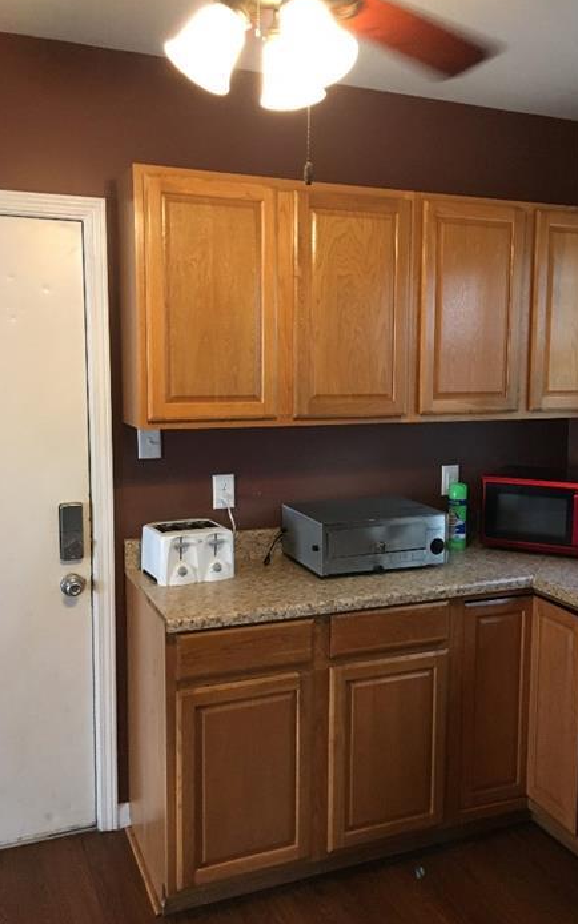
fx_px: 857
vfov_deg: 56.7
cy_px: 457
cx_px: 358
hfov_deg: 37.1
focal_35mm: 34
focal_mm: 4.15
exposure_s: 1/24
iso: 200
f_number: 2.2
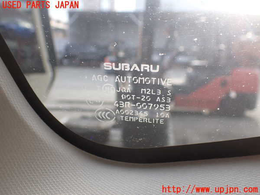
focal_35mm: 30
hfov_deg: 60.0
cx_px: 130
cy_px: 98
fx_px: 225
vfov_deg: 46.8
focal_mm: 5.4
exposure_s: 1/125
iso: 125
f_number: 2.3
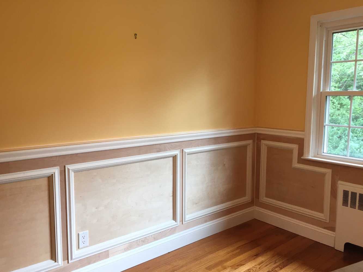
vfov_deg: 48.2
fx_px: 304
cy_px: 136
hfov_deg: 61.7
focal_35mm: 29
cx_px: 182
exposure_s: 1/30
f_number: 2.2
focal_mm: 4.15
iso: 32
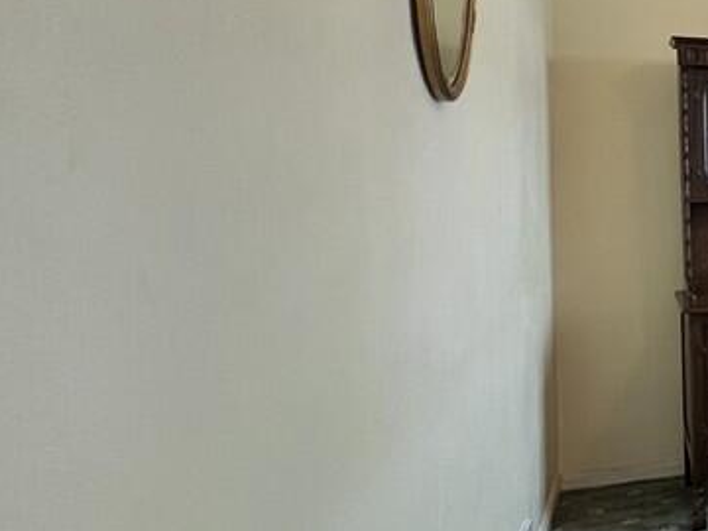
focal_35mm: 37
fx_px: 757
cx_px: 1005
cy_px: 206
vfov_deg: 38.5
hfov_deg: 31.6
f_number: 1.8
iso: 250
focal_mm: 1.57
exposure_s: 1/100
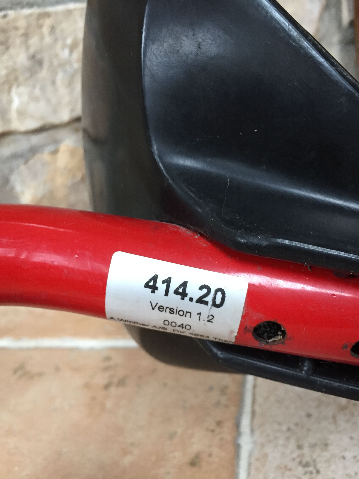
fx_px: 401
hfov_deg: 48.2
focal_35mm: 29
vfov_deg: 61.7
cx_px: 180
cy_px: 240
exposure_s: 1/33
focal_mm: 4.15
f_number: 2.2
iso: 200
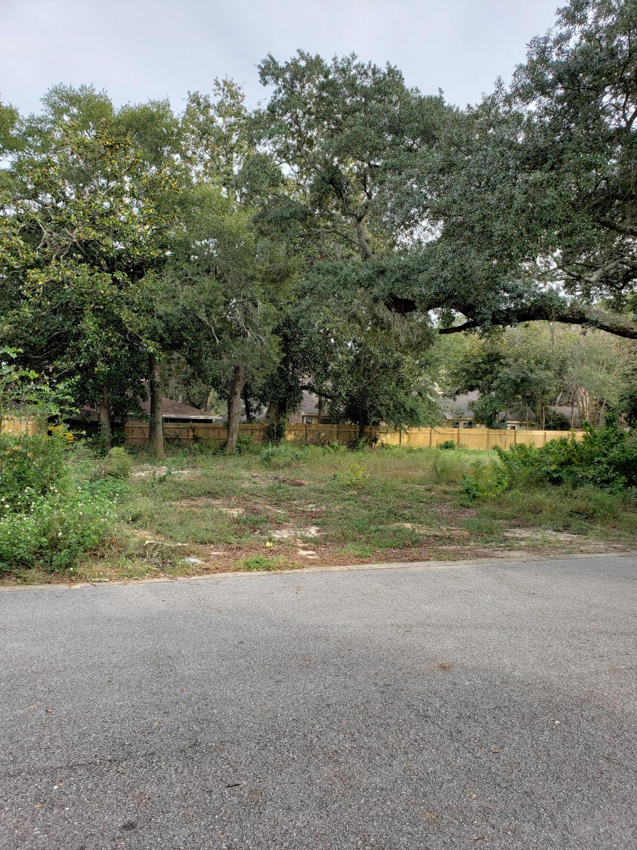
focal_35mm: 26
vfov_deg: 67.3
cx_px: 318
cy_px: 425
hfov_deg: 53.1
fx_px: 638
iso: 50
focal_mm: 4.3
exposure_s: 1/288
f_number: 2.4
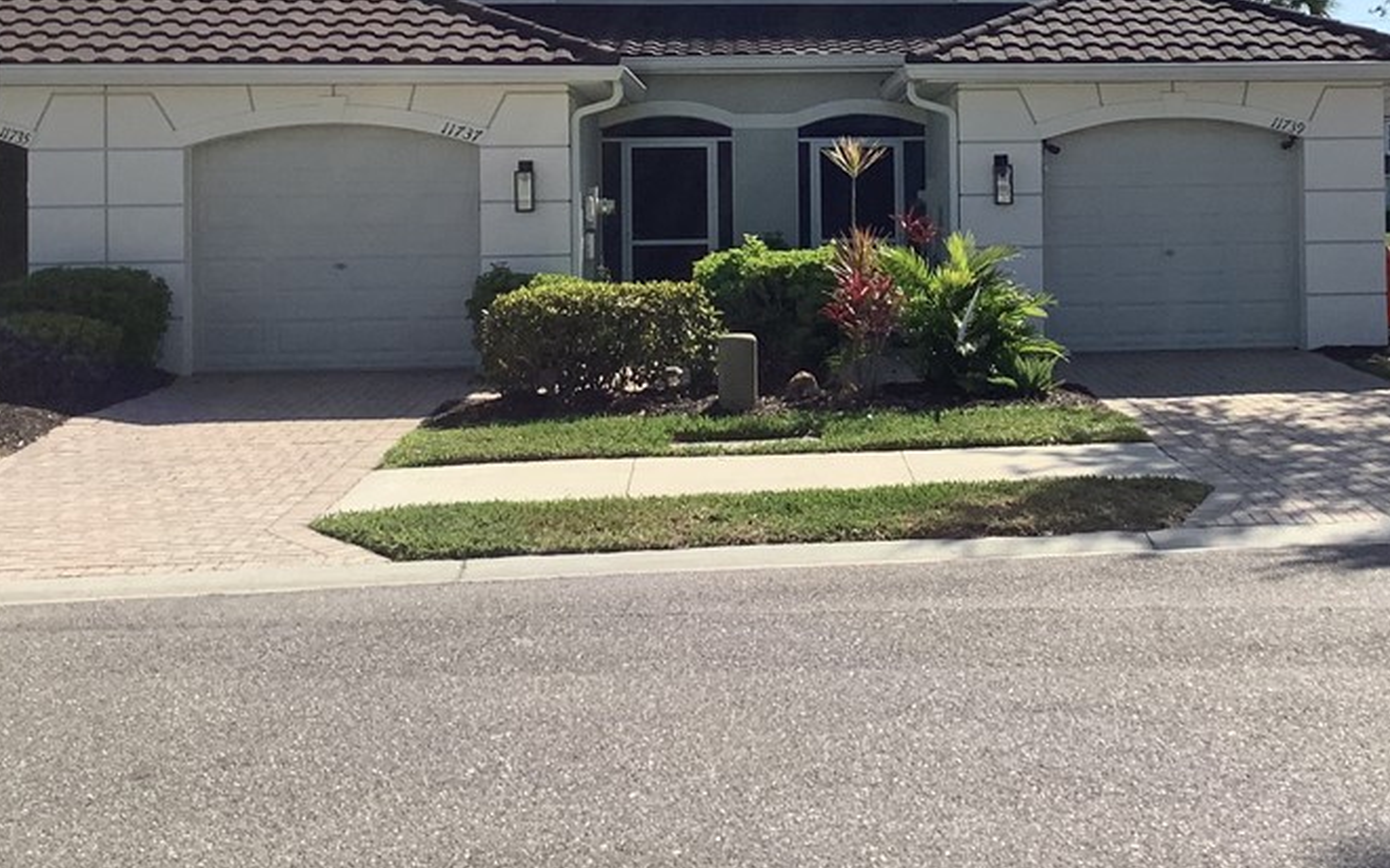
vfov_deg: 24.9
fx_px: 1931
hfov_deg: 39.0
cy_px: 164
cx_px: 967
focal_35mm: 51
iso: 25
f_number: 2.4
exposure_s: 1/1894
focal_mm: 3.3
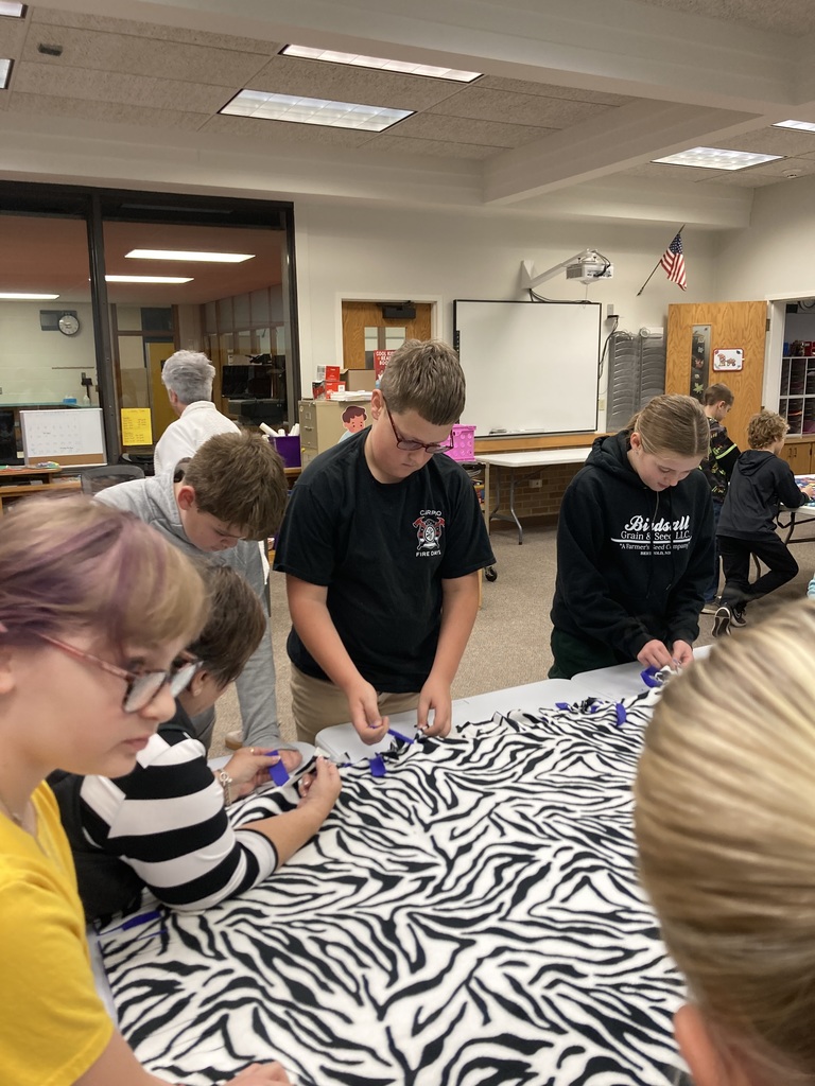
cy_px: 543
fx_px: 879
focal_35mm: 28
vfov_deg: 63.4
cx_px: 408
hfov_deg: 49.7
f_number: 1.8
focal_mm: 3.99
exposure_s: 1/60
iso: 80
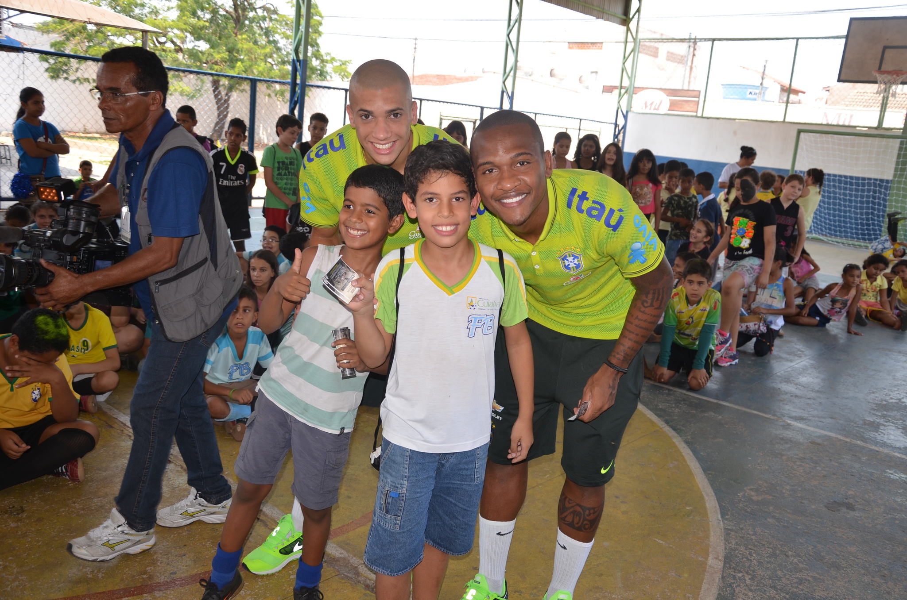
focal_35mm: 33
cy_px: 300
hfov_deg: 57.3
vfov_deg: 39.8
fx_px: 830
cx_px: 454
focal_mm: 22
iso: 160
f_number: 3.8
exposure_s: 1/200
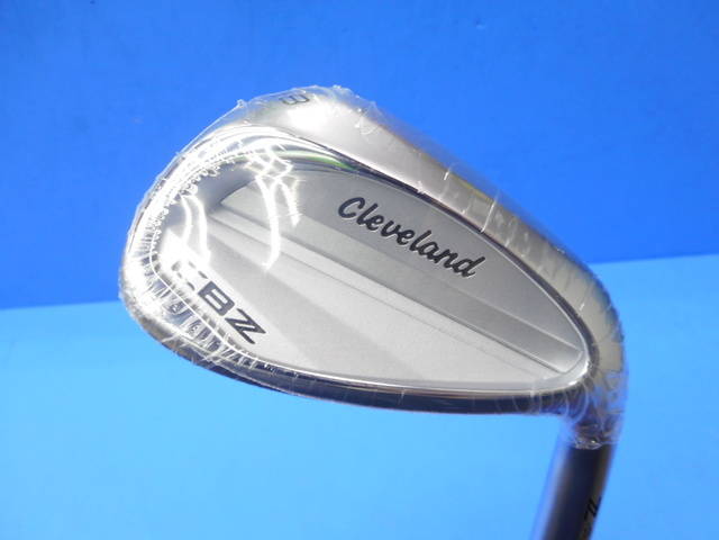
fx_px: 602
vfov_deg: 48.2
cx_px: 360
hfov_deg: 61.7
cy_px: 270
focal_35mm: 29
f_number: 4
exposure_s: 1/30
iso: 160
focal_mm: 5.2
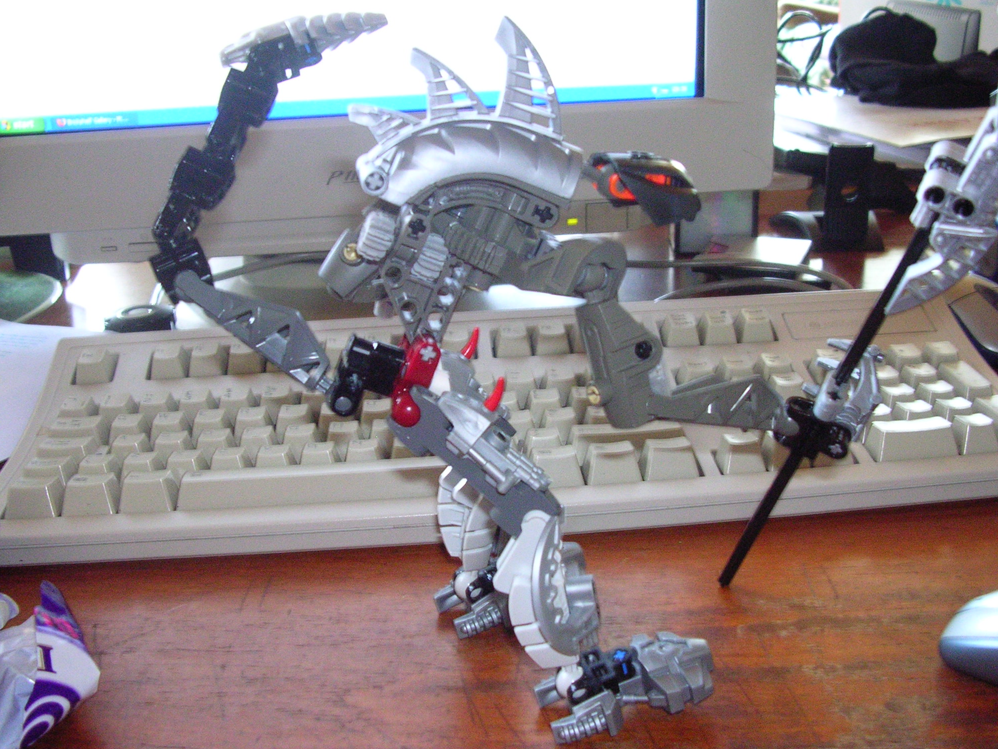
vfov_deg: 36.8
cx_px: 499
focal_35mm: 39
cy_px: 373
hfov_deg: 47.9
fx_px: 1125
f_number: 2.8
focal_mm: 5.8
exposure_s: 1/5.1
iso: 400
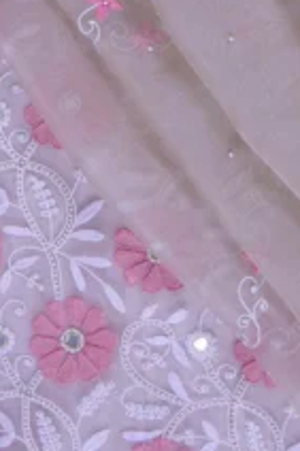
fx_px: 914
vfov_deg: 23.5
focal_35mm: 73
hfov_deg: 18.6
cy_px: -178
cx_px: 166
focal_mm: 16
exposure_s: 1/160
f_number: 16
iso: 100
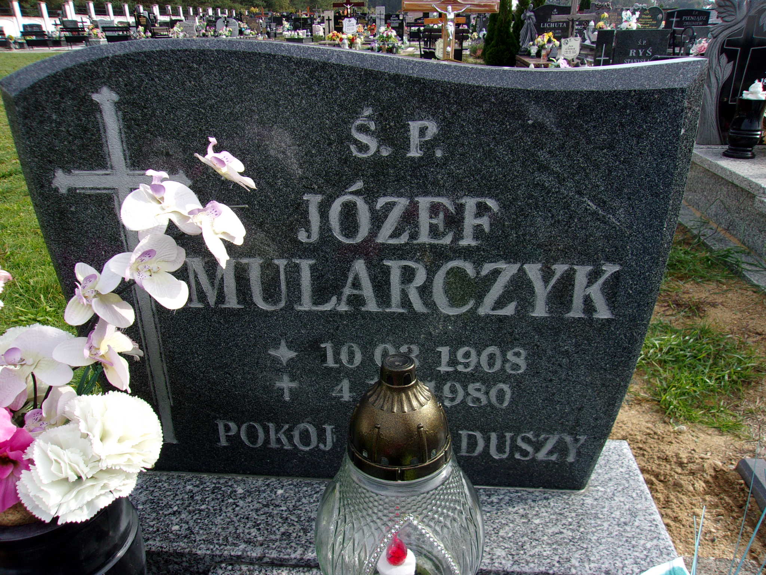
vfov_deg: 51.4
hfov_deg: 65.3
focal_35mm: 27
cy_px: 288
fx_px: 597
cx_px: 383
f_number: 10.4
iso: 80
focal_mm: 4.9
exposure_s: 1/42
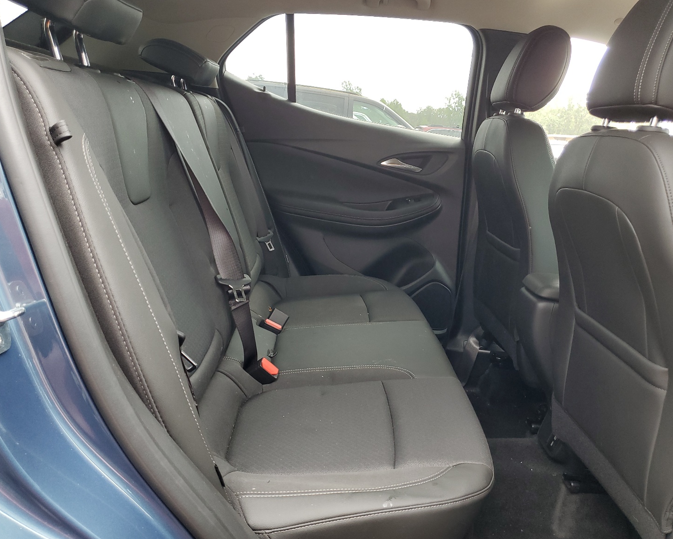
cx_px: 313
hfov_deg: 62.1
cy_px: 269
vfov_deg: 51.5
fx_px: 558
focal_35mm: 28
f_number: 1.5
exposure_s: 1/120
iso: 62
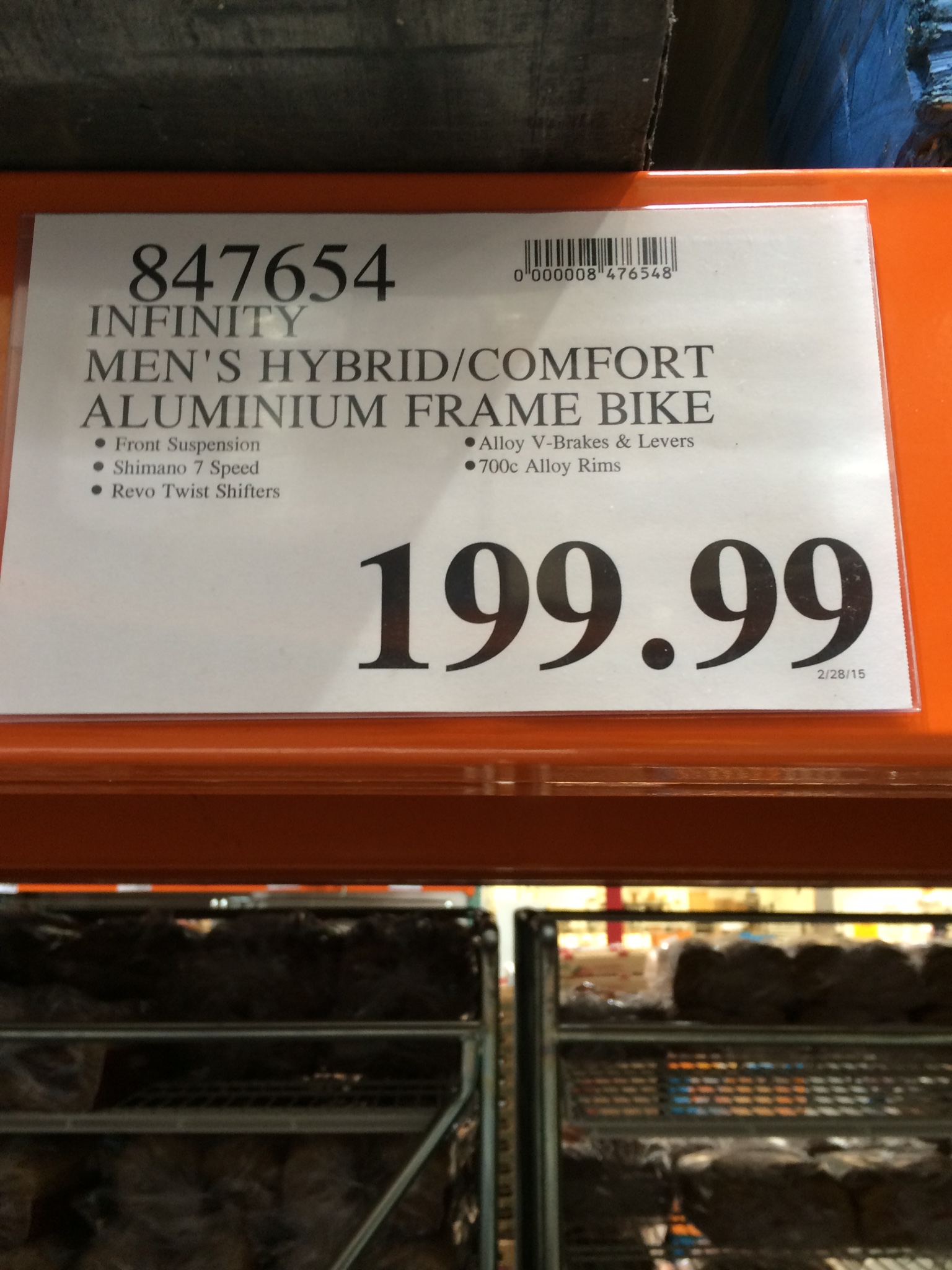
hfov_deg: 48.2
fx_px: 1063
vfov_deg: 61.7
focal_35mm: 29
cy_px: 635
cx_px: 476
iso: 100
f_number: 2.2
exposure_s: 1/30
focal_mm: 4.15
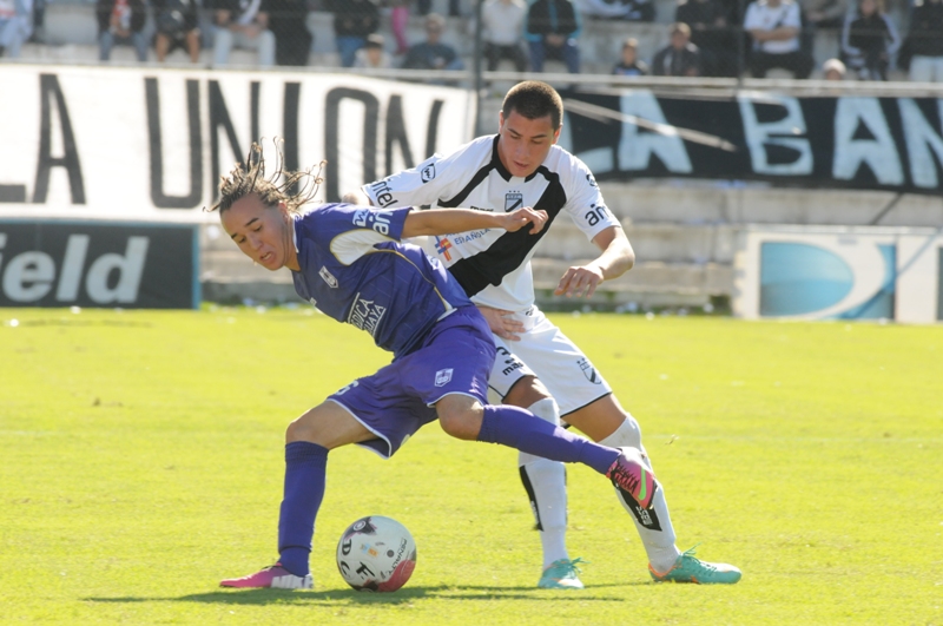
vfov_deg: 3.0
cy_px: 313
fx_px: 11771
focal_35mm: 450
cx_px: 472
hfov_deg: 4.6
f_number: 10
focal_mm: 300
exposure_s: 1/500
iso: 800
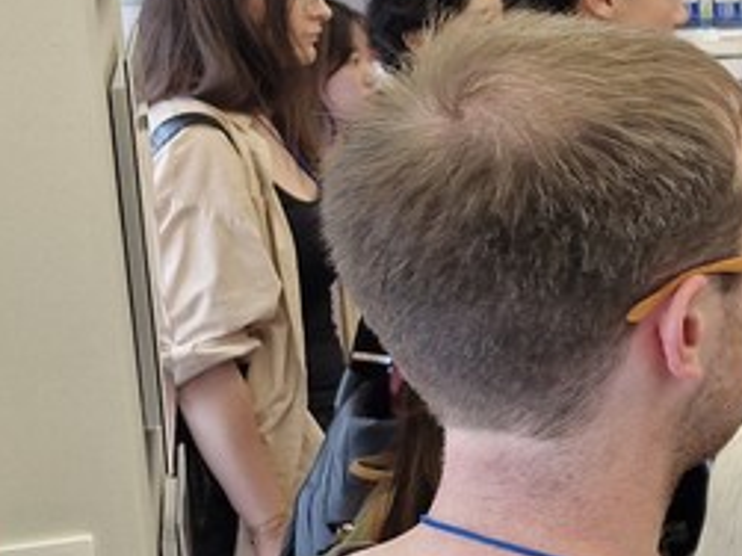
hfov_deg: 17.8
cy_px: 213
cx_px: 1339
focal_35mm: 88
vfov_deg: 16.7
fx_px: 1885
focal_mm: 5.54
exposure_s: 1/120
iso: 50
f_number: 1.8
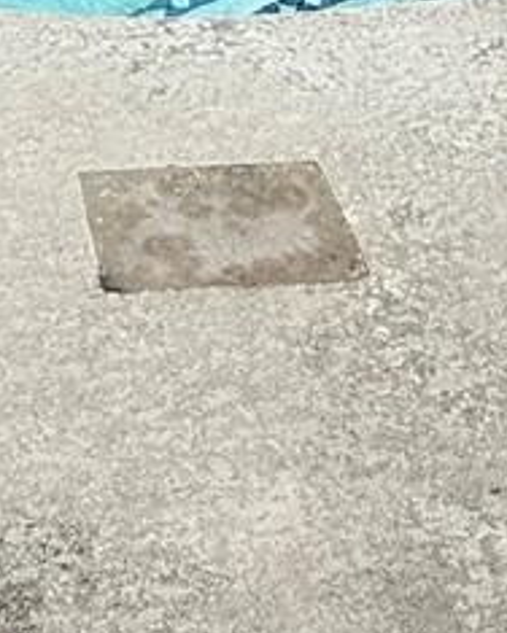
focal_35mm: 93
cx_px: 16
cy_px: -816
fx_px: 1744
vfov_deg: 14.7
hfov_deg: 16.2
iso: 64
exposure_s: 1/333
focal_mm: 2.22
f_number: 2.2
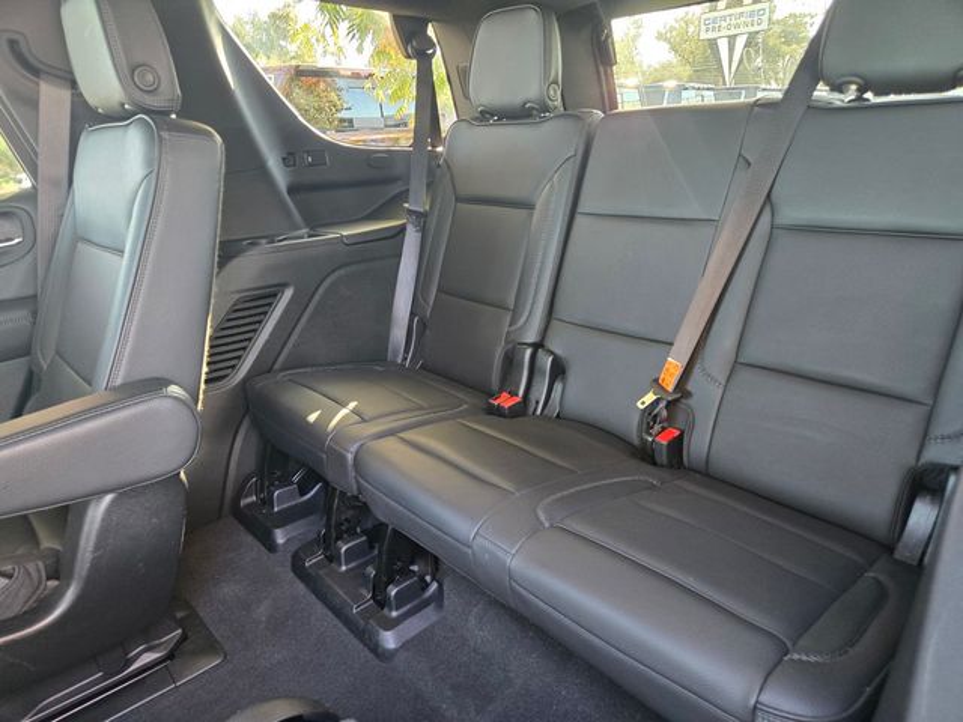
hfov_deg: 73.9
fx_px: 640
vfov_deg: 58.9
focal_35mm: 23
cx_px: 482
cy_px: 361
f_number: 1.8
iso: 320
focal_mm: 5.4
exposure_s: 1/30.2
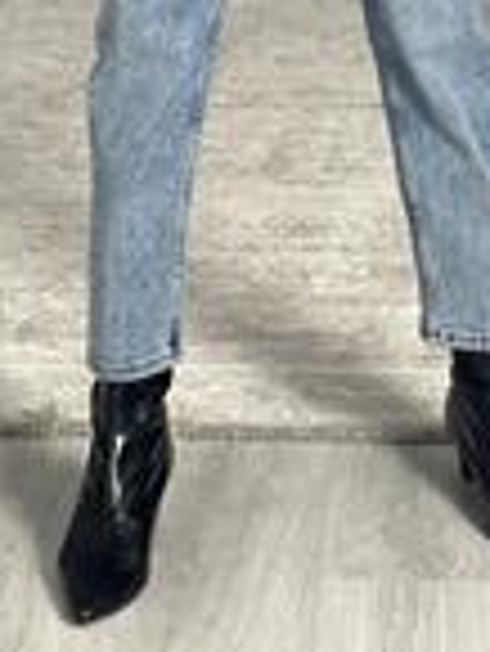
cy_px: -445
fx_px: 3147
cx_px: 229
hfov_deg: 8.9
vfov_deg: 11.2
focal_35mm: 167
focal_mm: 6.86
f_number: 1.78
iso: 160
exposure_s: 1/50
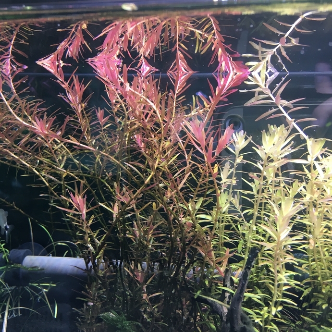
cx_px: 113
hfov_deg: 43.3
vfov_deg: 43.8
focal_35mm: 38
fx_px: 412
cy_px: 178
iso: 25
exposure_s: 1/40
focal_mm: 4.15
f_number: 2.2
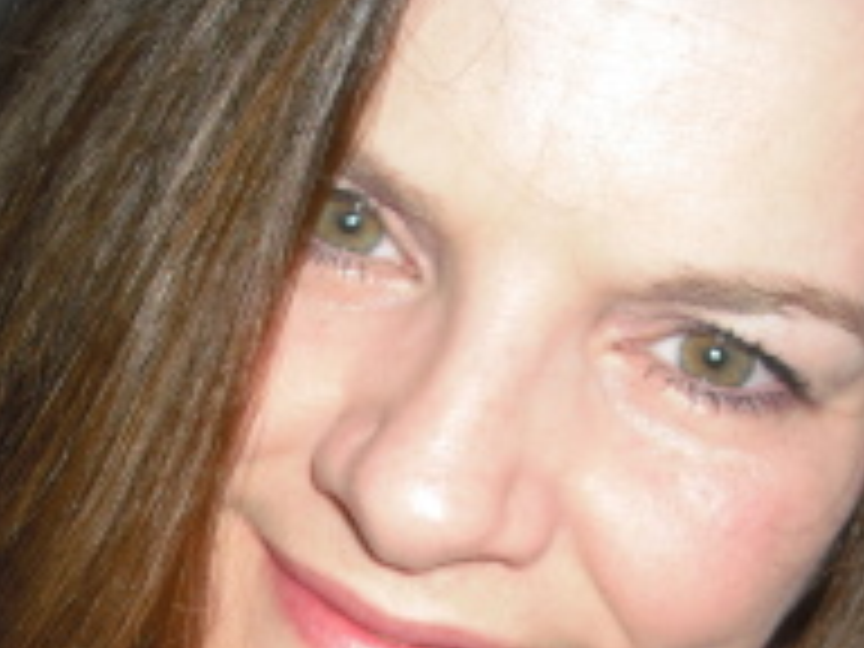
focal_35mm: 89
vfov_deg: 16.0
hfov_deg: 22.0
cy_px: 745
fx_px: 2221
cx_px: 346
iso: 64
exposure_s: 1/60
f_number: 2.8
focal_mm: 6.2
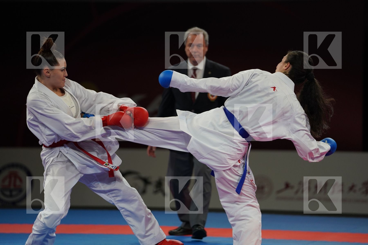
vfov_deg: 7.4
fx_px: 1901
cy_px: 122
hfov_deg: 11.1
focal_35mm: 186
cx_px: 184
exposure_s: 1/1000
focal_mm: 186
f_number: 2.8
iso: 1000
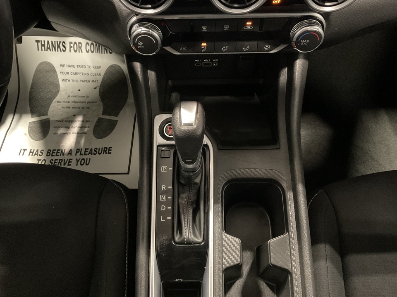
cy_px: 148
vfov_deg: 48.2
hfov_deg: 61.7
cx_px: 198
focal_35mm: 29
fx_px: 333
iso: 500
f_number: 1.8
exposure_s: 1/20
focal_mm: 3
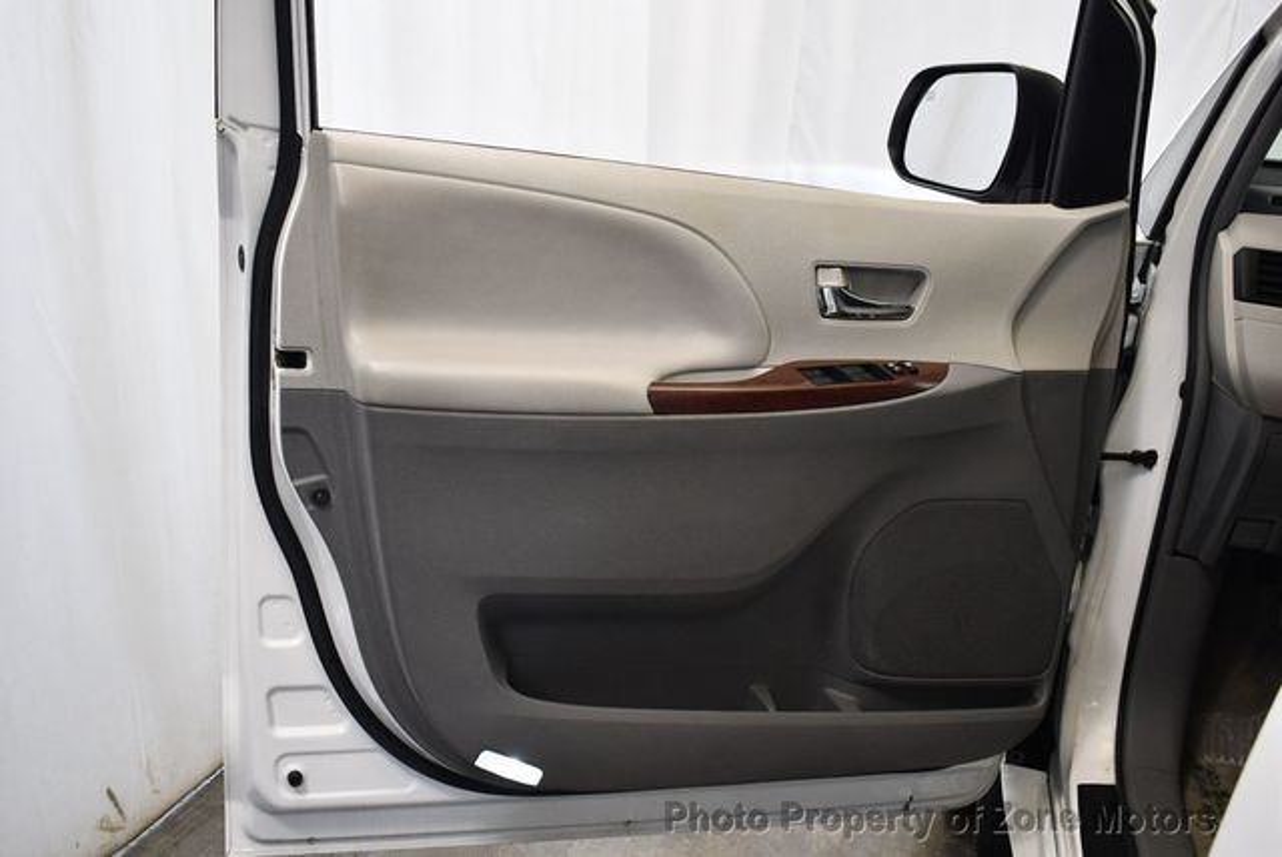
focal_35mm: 36
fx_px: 1283
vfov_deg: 36.9
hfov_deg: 53.1
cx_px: 641
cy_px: 428
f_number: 3.5
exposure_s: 1/125
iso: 1100
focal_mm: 18
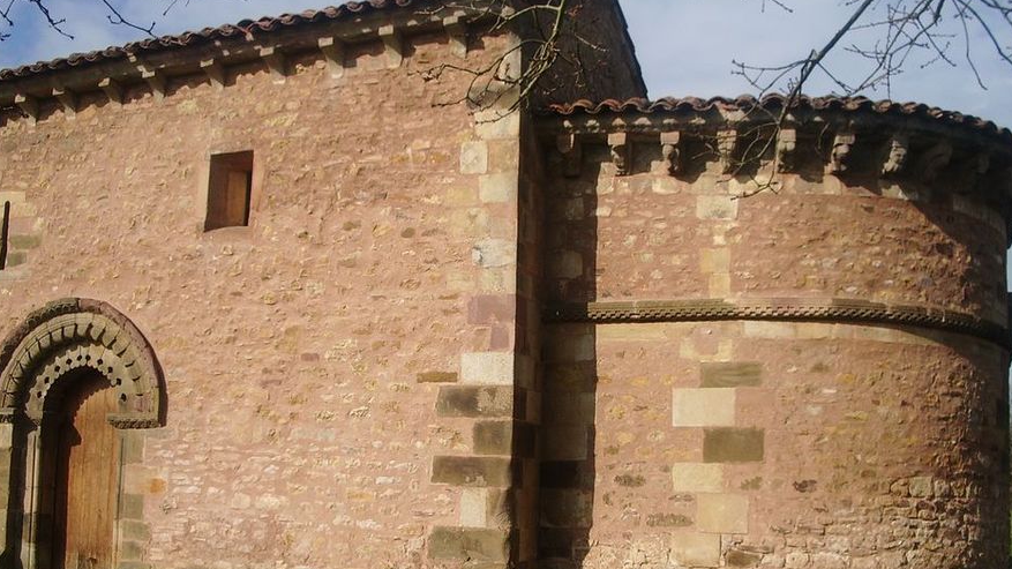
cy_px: 349
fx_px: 1127
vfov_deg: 28.2
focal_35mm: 42
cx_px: 504
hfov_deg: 48.4
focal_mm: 5.8
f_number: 4.3
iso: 50
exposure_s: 1/500
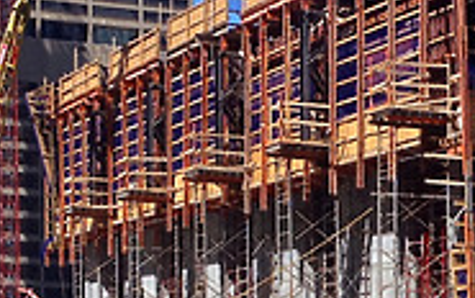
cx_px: 501
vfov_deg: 7.3
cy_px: 292
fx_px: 2332
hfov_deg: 11.5
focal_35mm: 180
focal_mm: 4.28
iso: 50
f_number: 2.4
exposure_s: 1/1534
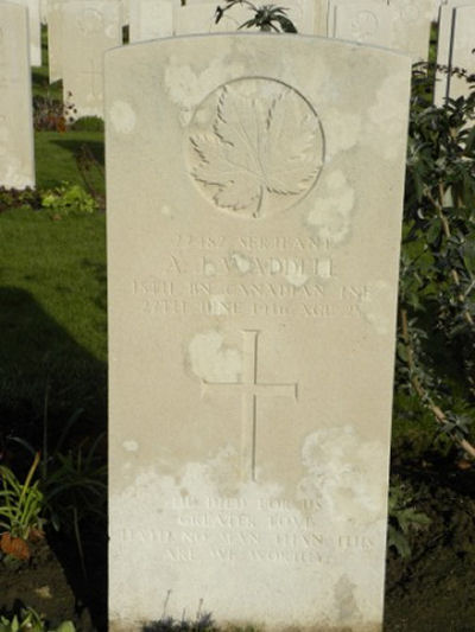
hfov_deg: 22.3
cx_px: 238
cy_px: 316
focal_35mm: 66
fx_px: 1207
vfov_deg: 29.4
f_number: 6.3
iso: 64
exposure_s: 1/383
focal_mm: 11.8
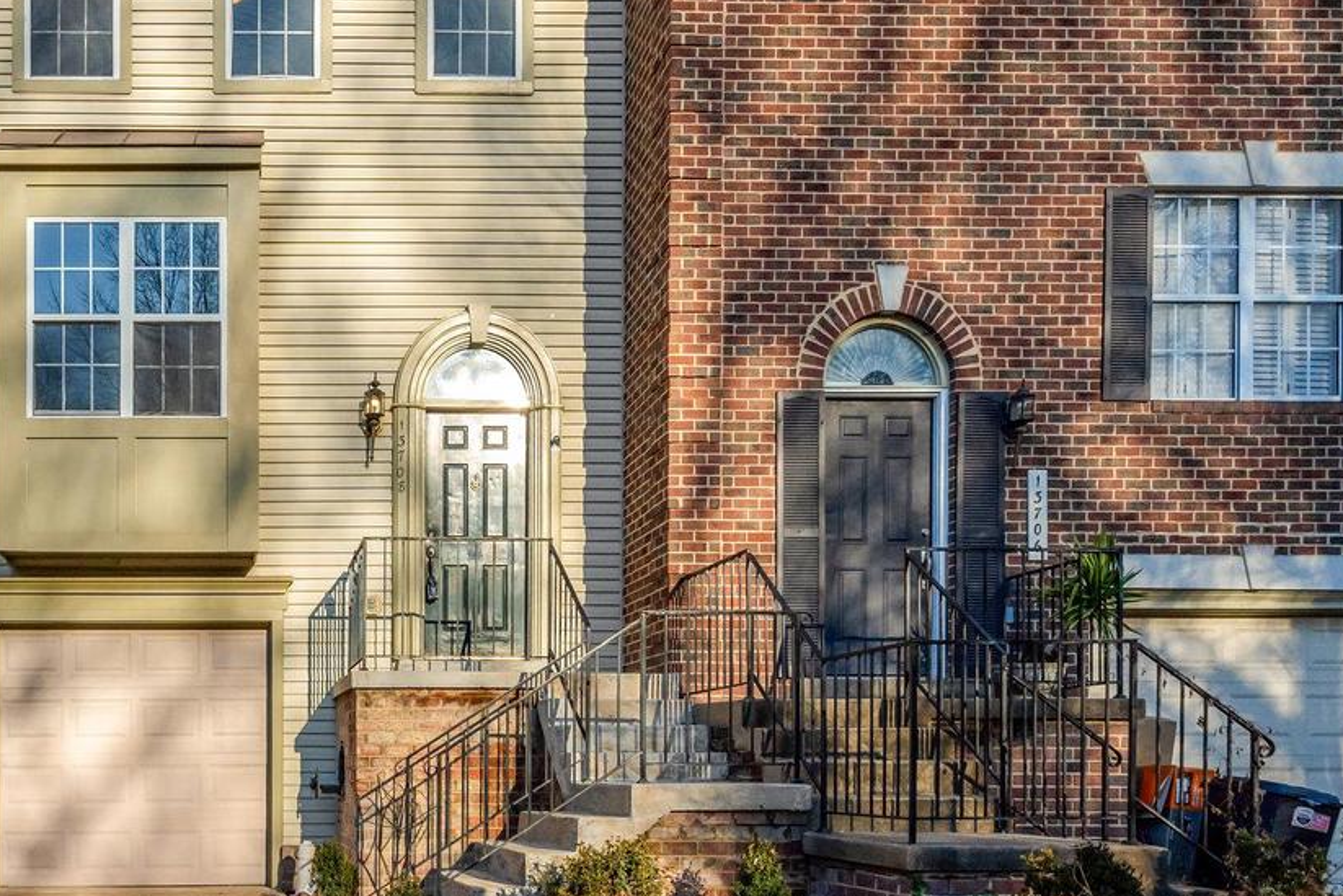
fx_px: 1045
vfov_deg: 46.2
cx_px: 243
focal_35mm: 28
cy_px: 359
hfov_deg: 59.6
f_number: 8
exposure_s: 1/1250
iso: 1250
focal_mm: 16
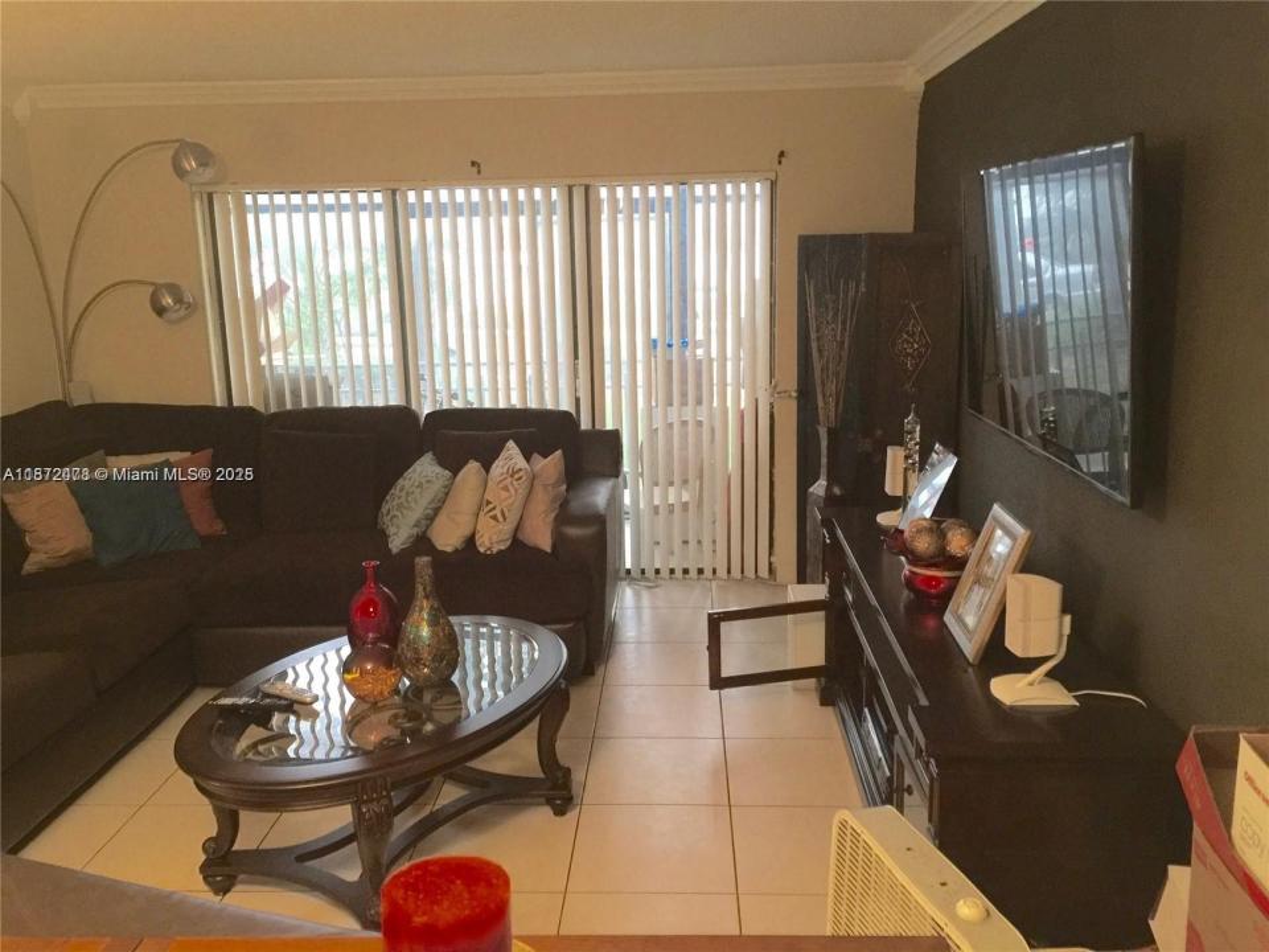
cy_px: 476
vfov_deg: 48.2
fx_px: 1063
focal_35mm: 29
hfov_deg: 61.7
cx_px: 634
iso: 125
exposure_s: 1/10
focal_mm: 4.15
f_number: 2.2
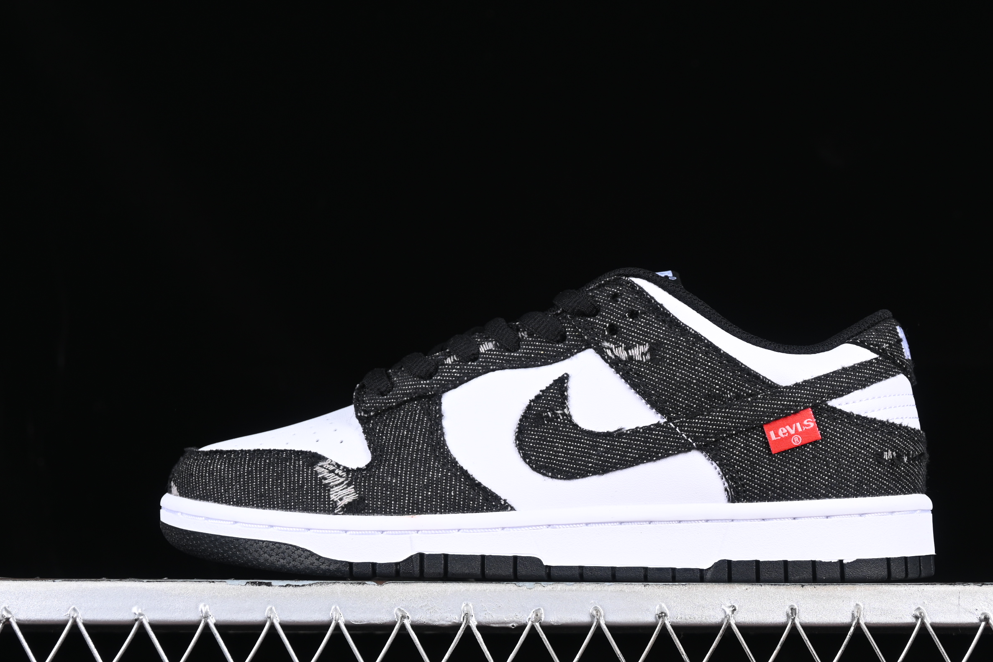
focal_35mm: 88
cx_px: 562
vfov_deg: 15.5
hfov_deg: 23.1
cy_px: 341
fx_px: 2427
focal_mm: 50
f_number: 7.1
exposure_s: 1/80
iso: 160
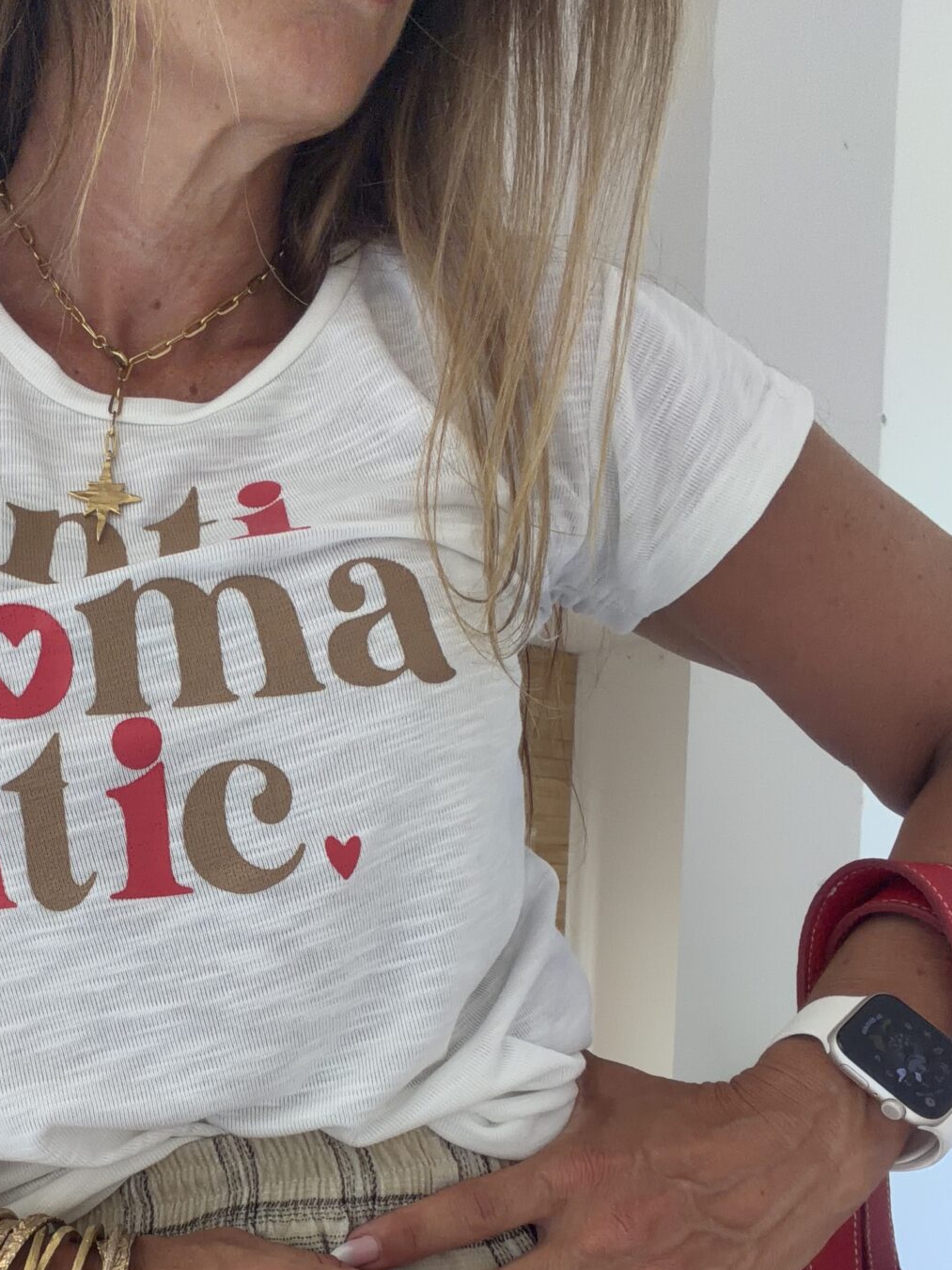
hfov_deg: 37.8
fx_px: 1320
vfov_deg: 49.4
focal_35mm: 36
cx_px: 158
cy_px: 946
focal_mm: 2.71
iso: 80
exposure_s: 1/96
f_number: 1.9
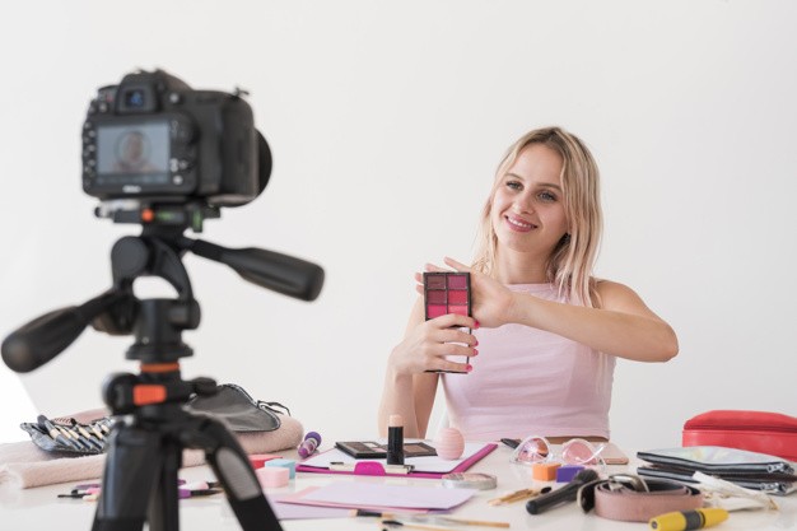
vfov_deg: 22.6
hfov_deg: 33.4
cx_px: 398
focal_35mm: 60
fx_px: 1328
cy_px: 266
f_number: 5.6
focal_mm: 60
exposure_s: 1/125
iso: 250
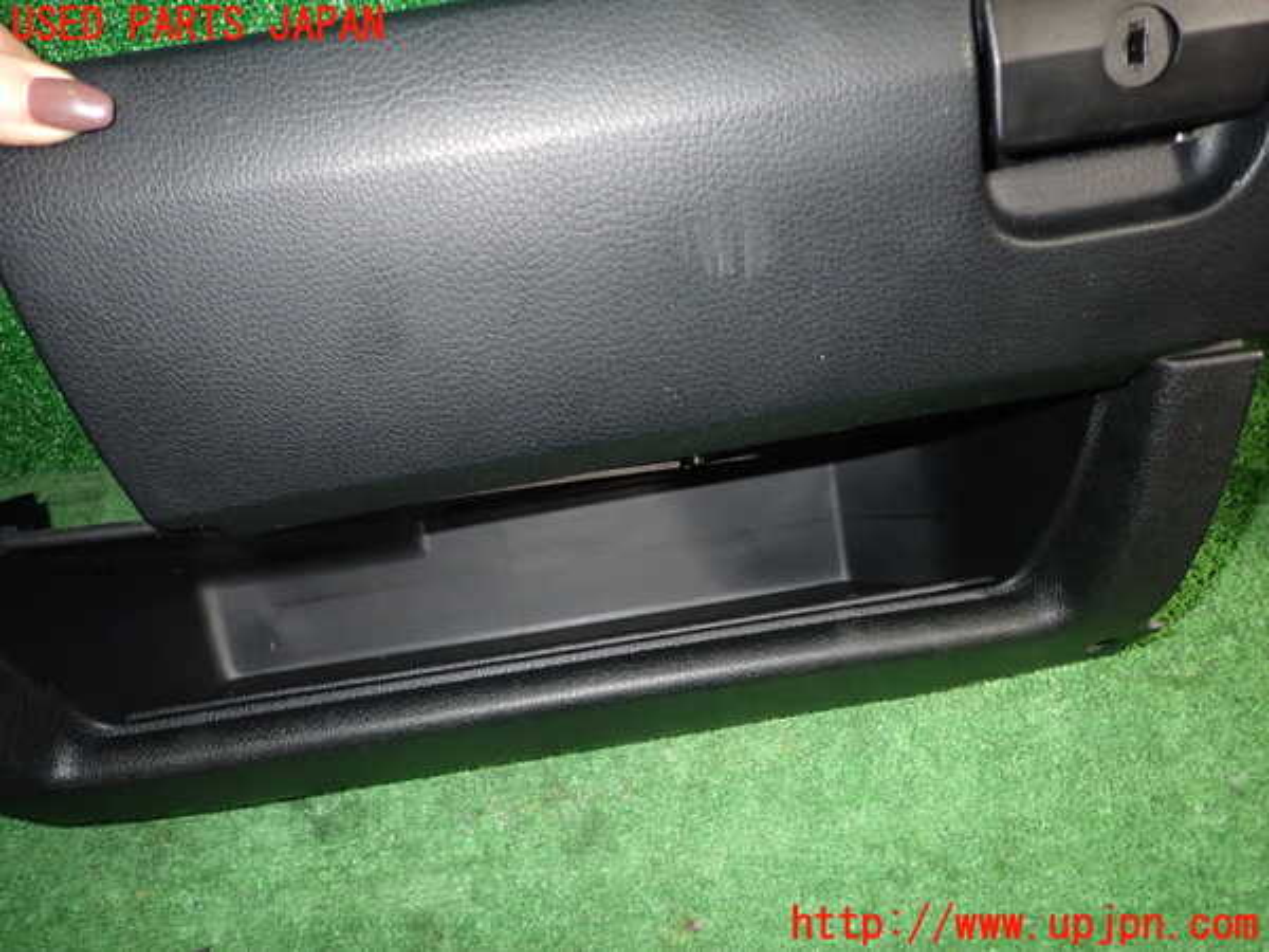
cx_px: 634
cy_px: 476
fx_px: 916
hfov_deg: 69.4
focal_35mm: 25
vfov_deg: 54.9
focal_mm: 4.5
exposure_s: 1/30
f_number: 5.6
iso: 400
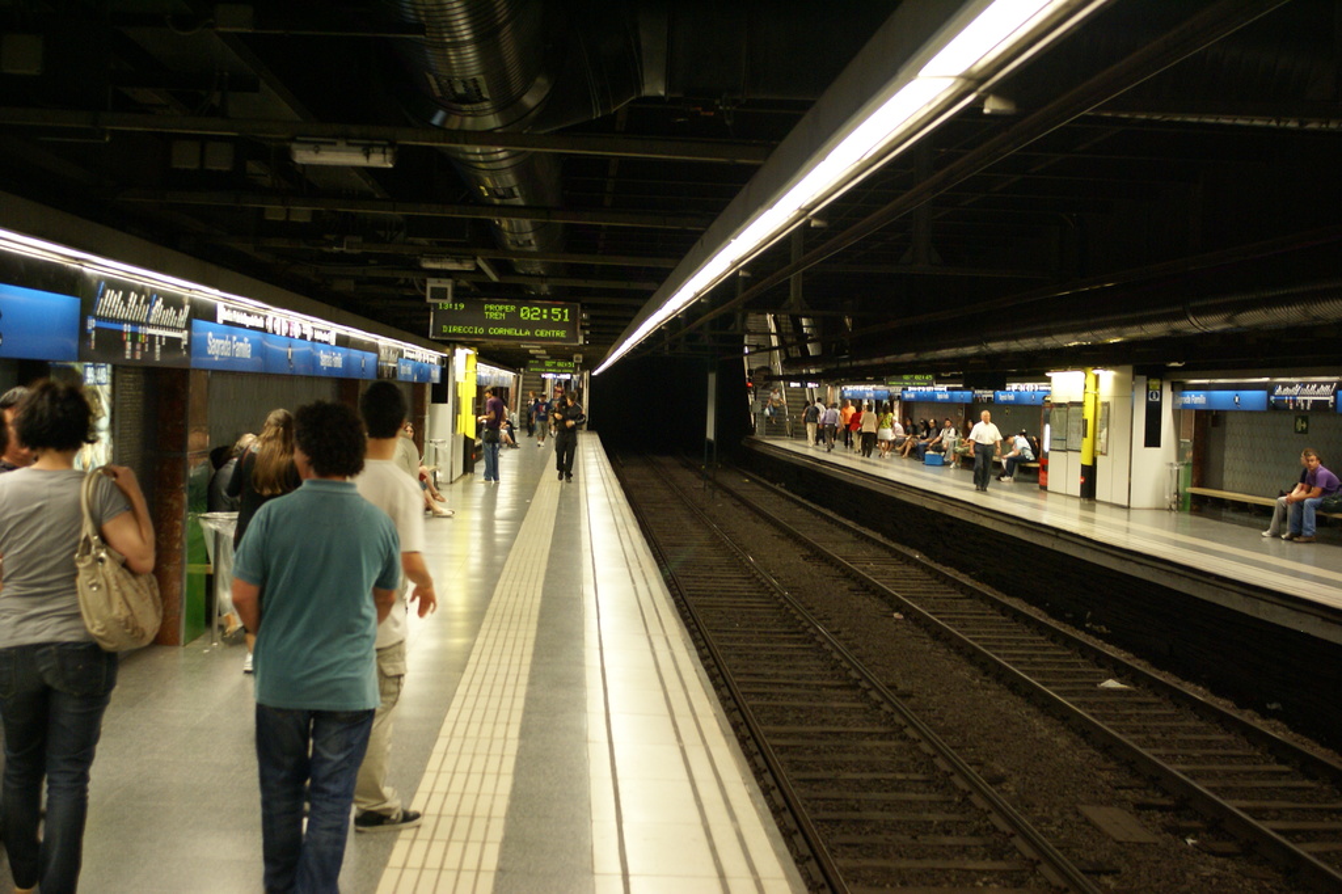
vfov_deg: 29.8
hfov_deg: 43.6
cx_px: 671
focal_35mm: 45
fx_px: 1677
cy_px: 447
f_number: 4.5
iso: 400
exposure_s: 1/20
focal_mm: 30
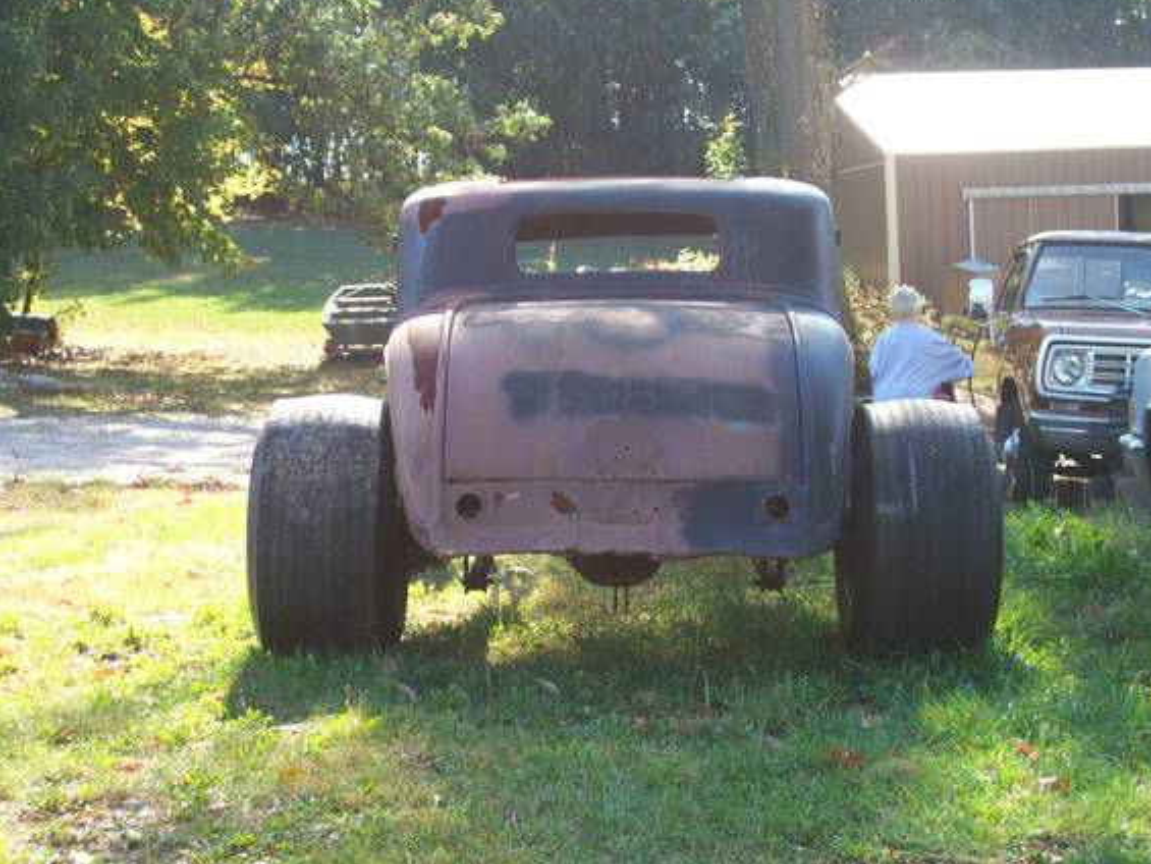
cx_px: 607
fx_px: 2295
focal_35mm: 69
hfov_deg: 28.2
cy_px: 444
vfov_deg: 21.3
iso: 80
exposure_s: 1/134
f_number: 3.6
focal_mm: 10.8
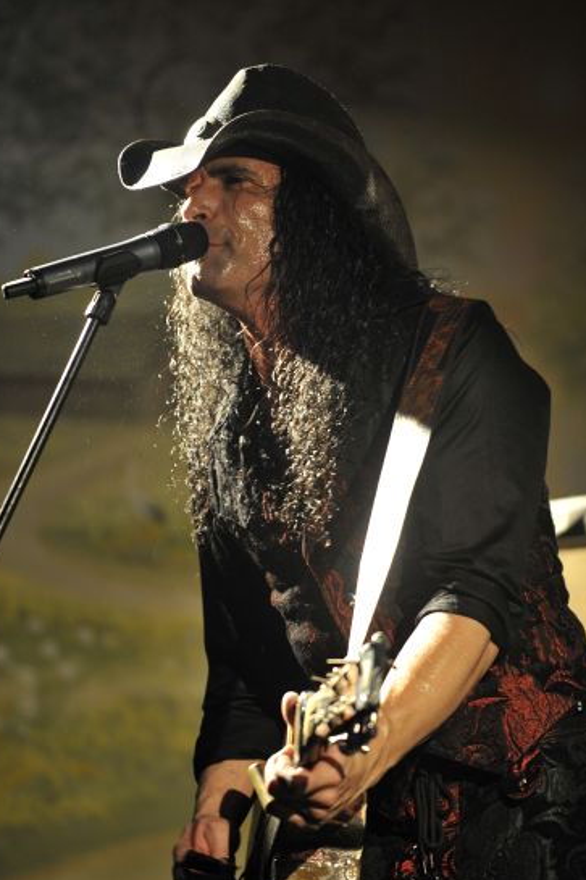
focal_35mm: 220
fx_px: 5375
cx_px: 299
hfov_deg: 6.2
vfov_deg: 9.4
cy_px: 455
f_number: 3.2
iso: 1600
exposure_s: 1/80
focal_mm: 200
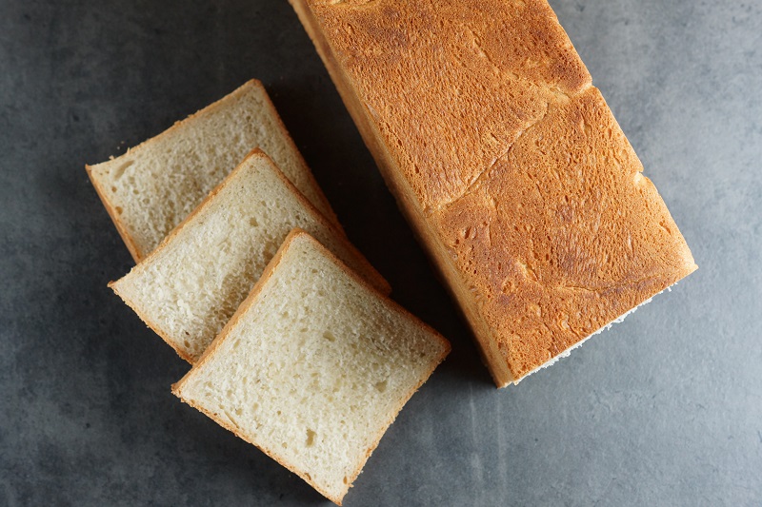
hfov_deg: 27.0
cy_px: 254
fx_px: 1587
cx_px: 381
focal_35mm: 75
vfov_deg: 18.2
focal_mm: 50
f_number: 4
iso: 400
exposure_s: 1/80
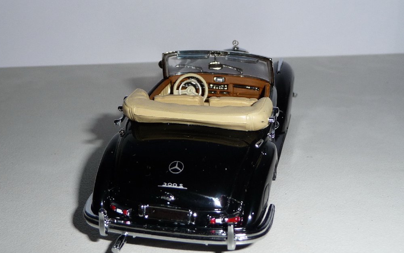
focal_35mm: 53
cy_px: 110
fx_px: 583
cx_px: 200
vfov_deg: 24.4
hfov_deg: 38.2
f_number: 3.7
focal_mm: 6
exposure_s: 1/30
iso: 100
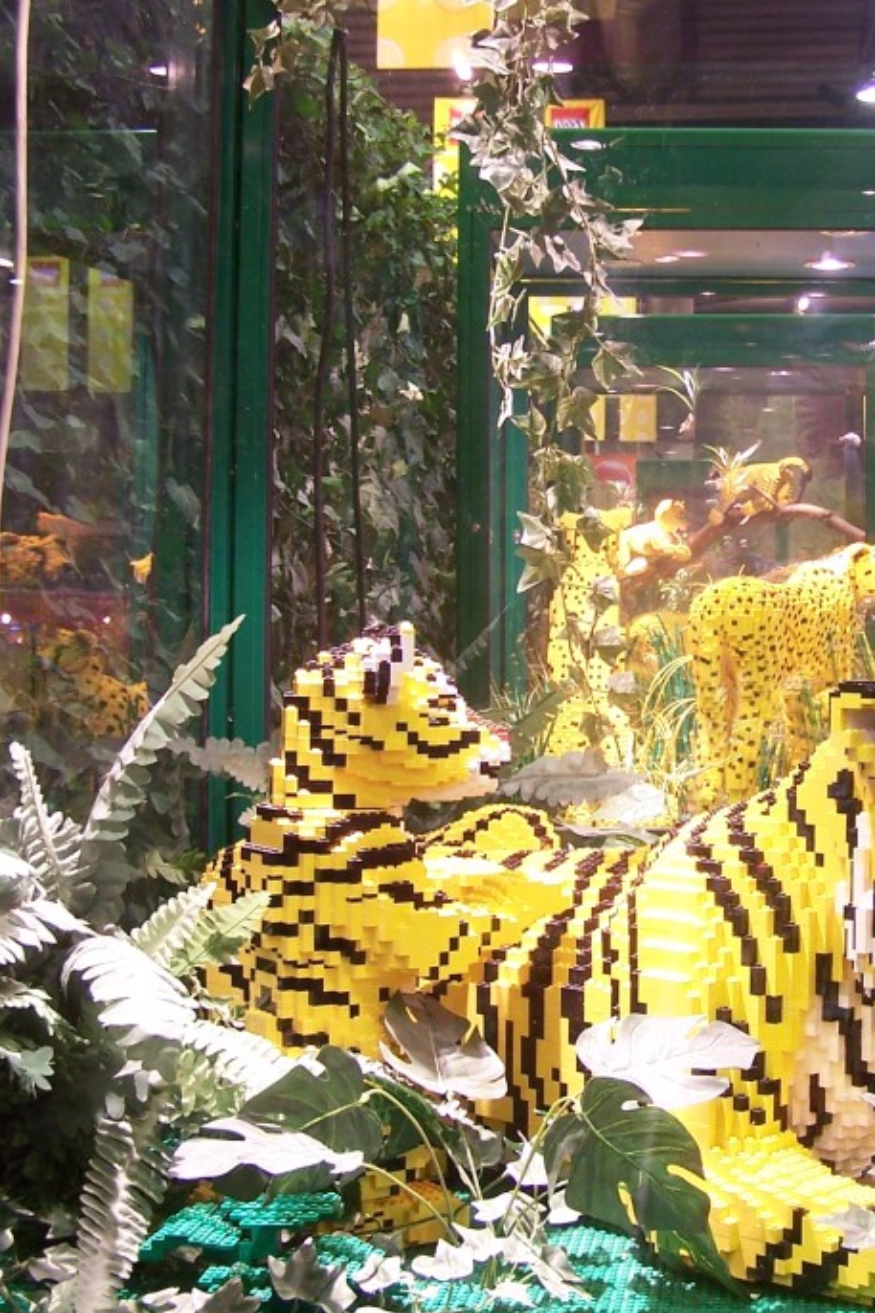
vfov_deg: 33.9
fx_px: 2152
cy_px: 580
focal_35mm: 59
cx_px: 687
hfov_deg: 22.7
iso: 80
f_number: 2.8
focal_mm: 6.3
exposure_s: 1/3
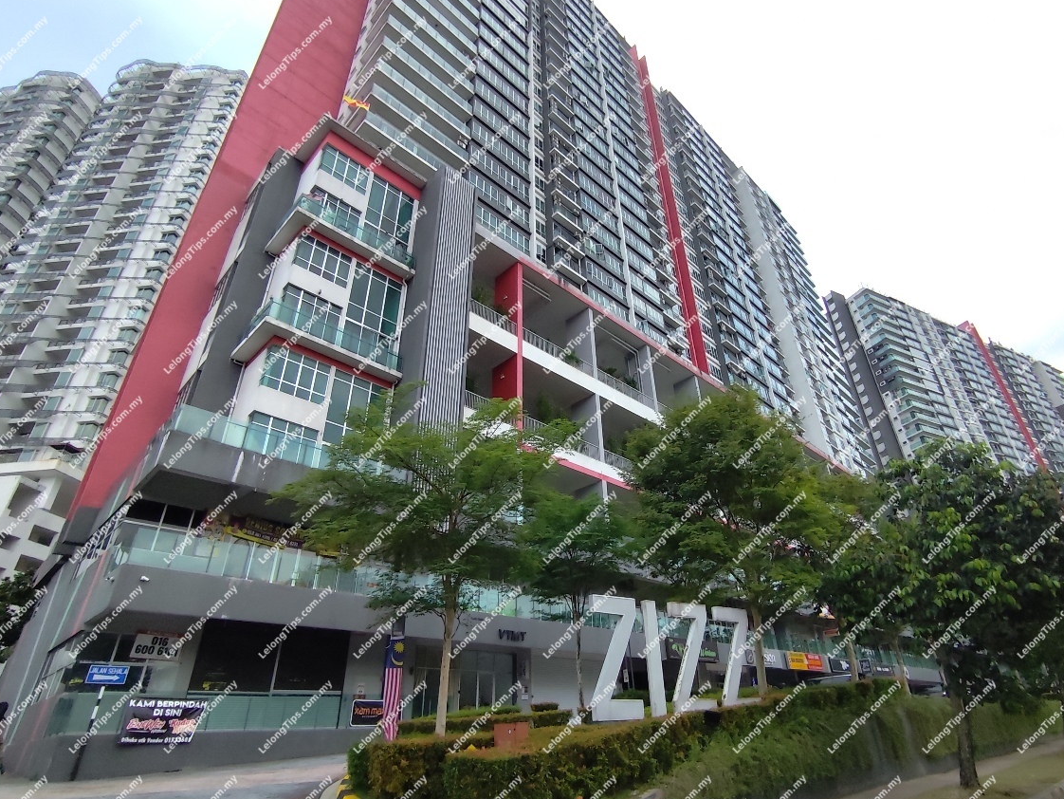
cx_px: 561
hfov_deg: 87.7
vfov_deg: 71.4
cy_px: 359
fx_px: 553
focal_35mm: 18
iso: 50
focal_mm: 1.65
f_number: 2.2
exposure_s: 1/1027
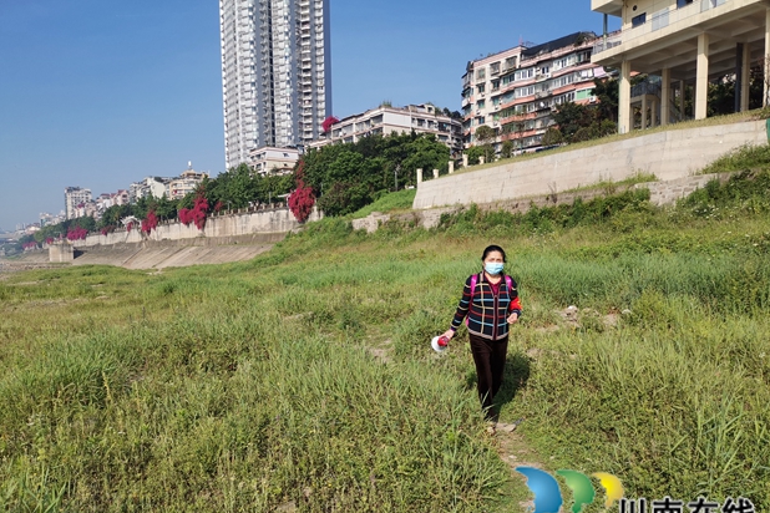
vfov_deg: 46.3
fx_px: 599
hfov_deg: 65.5
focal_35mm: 28
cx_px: 391
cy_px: 291
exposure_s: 1/1479
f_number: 1.8
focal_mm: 5.5
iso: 50
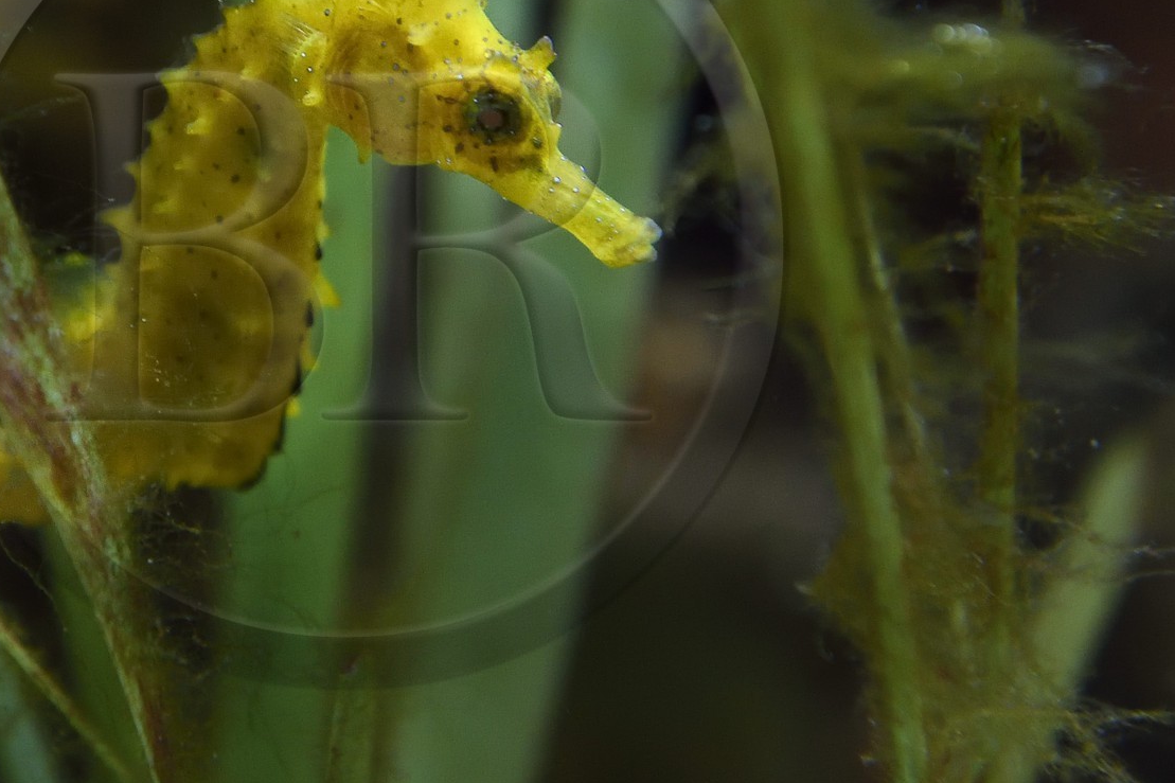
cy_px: 248
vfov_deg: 13.5
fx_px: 3296
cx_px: 345
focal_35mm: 101
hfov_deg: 20.1
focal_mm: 70
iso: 2500
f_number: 5
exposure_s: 1/60
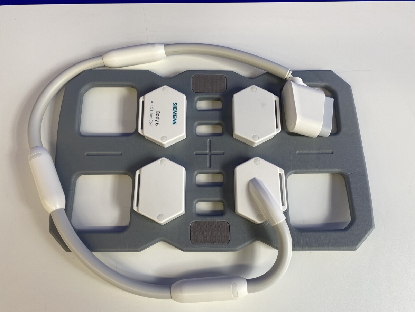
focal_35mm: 26
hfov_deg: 67.3
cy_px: 156
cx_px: 208
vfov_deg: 53.1
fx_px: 312
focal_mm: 4.25
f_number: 1.8
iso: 50
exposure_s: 1/100
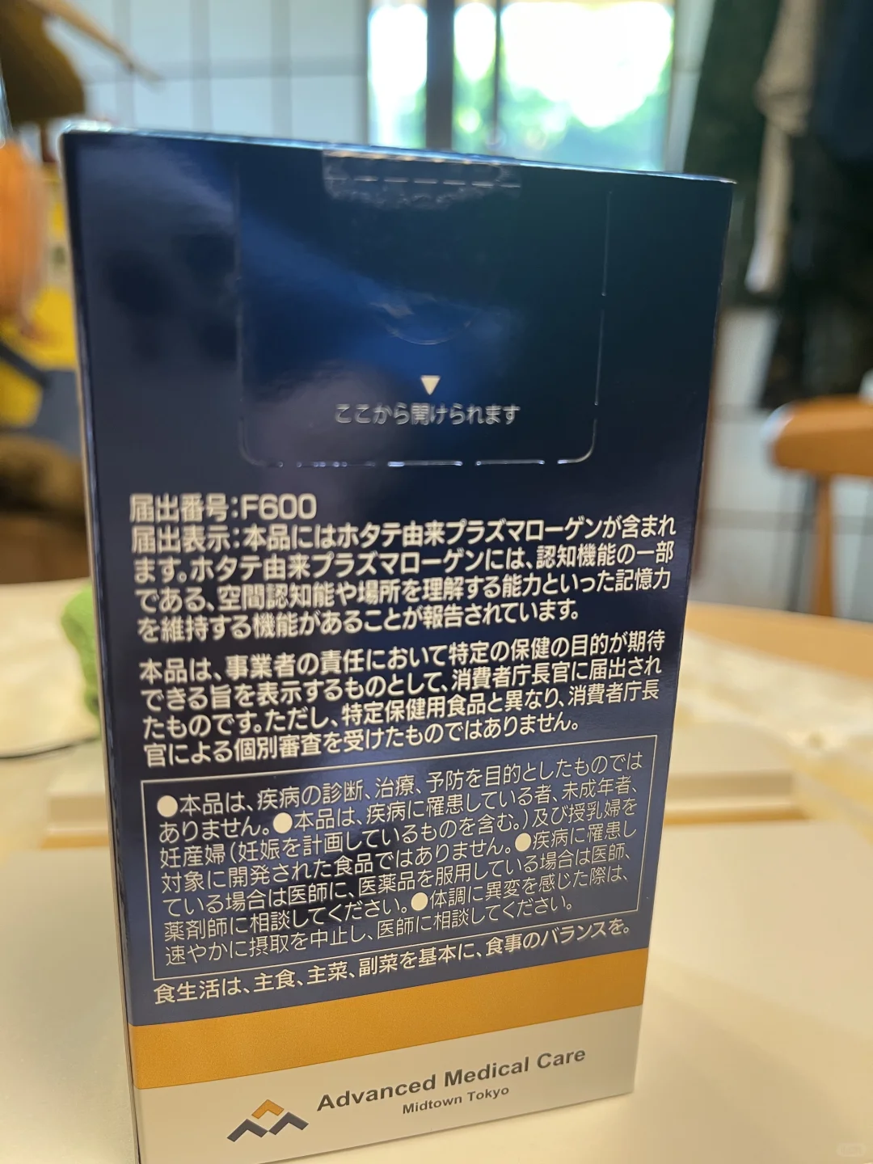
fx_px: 841
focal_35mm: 25
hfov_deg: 54.9
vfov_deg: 69.4
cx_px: 436
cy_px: 582
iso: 125
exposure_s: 1/50
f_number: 1.6
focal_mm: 5.1
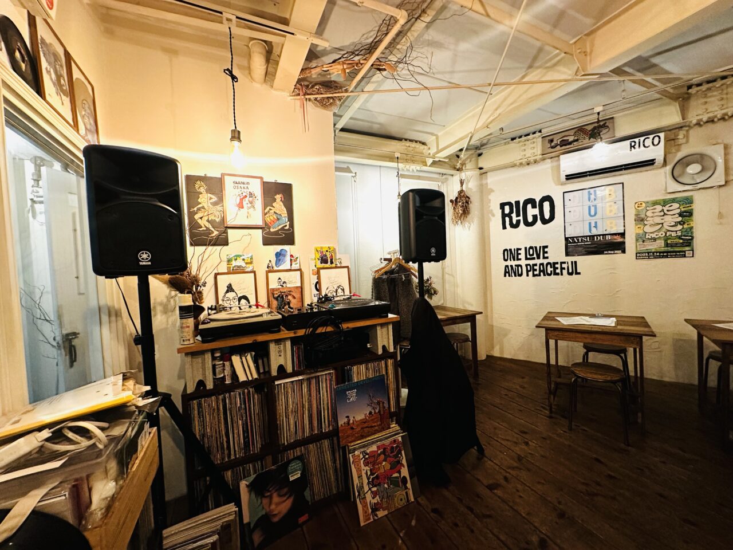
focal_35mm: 14
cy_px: 275
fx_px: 296
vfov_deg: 85.7
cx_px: 366
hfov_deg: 102.1
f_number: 2.2
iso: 640
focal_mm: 2.22
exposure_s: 1/60
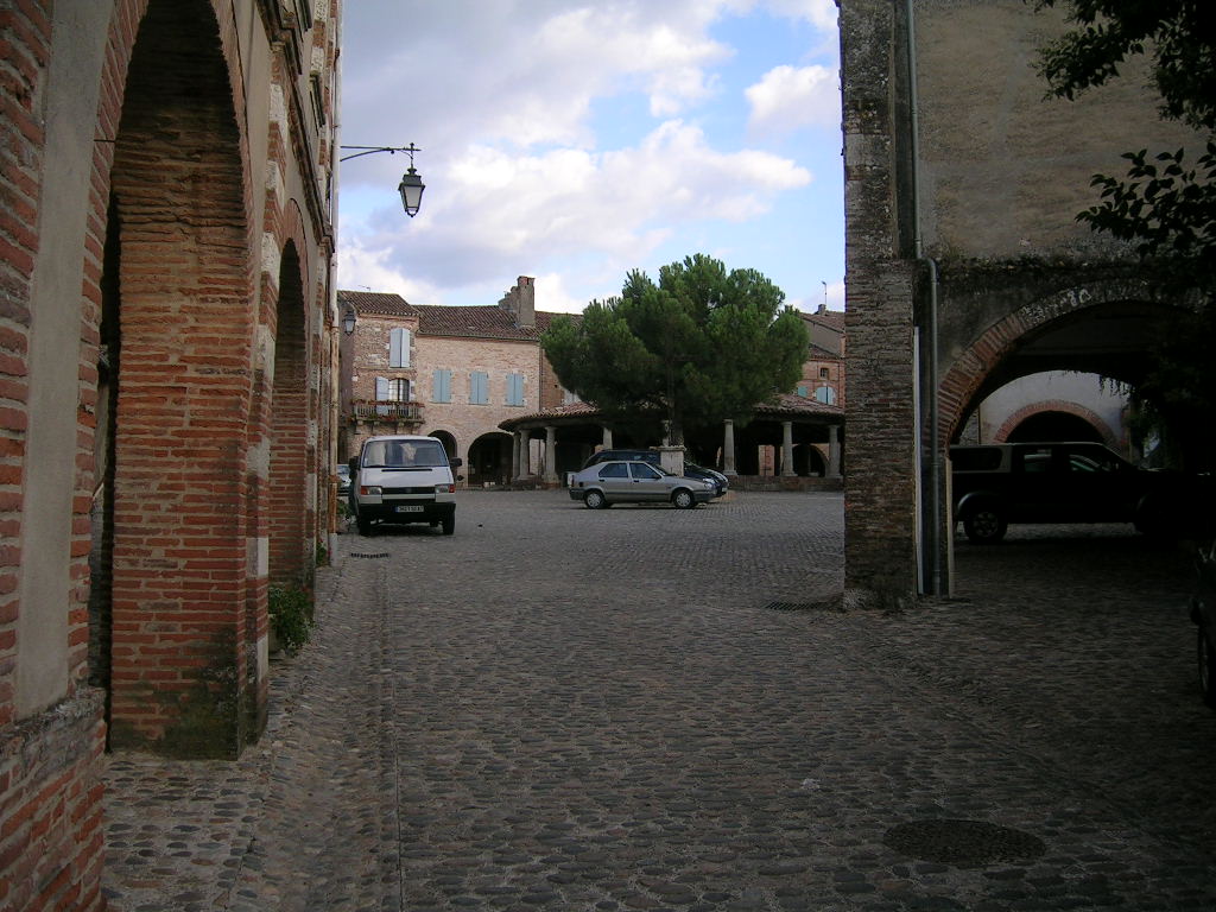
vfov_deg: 40.7
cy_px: 456
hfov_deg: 52.6
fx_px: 1229
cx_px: 608
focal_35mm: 35
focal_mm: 5.4
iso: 50
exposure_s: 1/435
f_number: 2.8
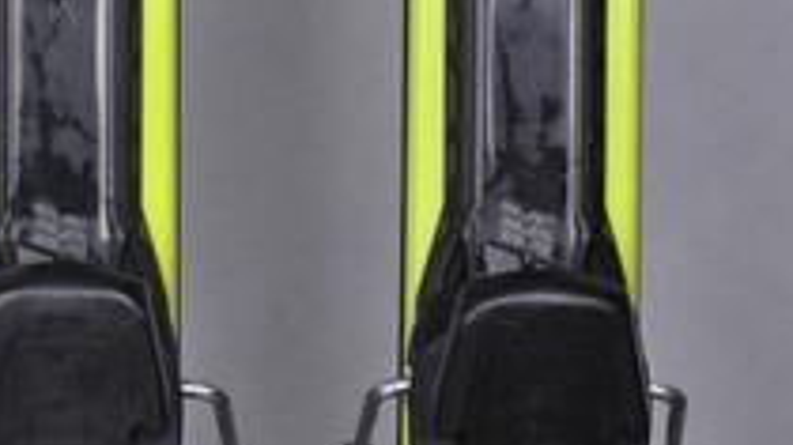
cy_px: 177
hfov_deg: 7.5
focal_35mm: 286
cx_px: 285
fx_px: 6015
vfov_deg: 4.2
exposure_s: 1/125
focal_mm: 85
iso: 3200
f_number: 9.5
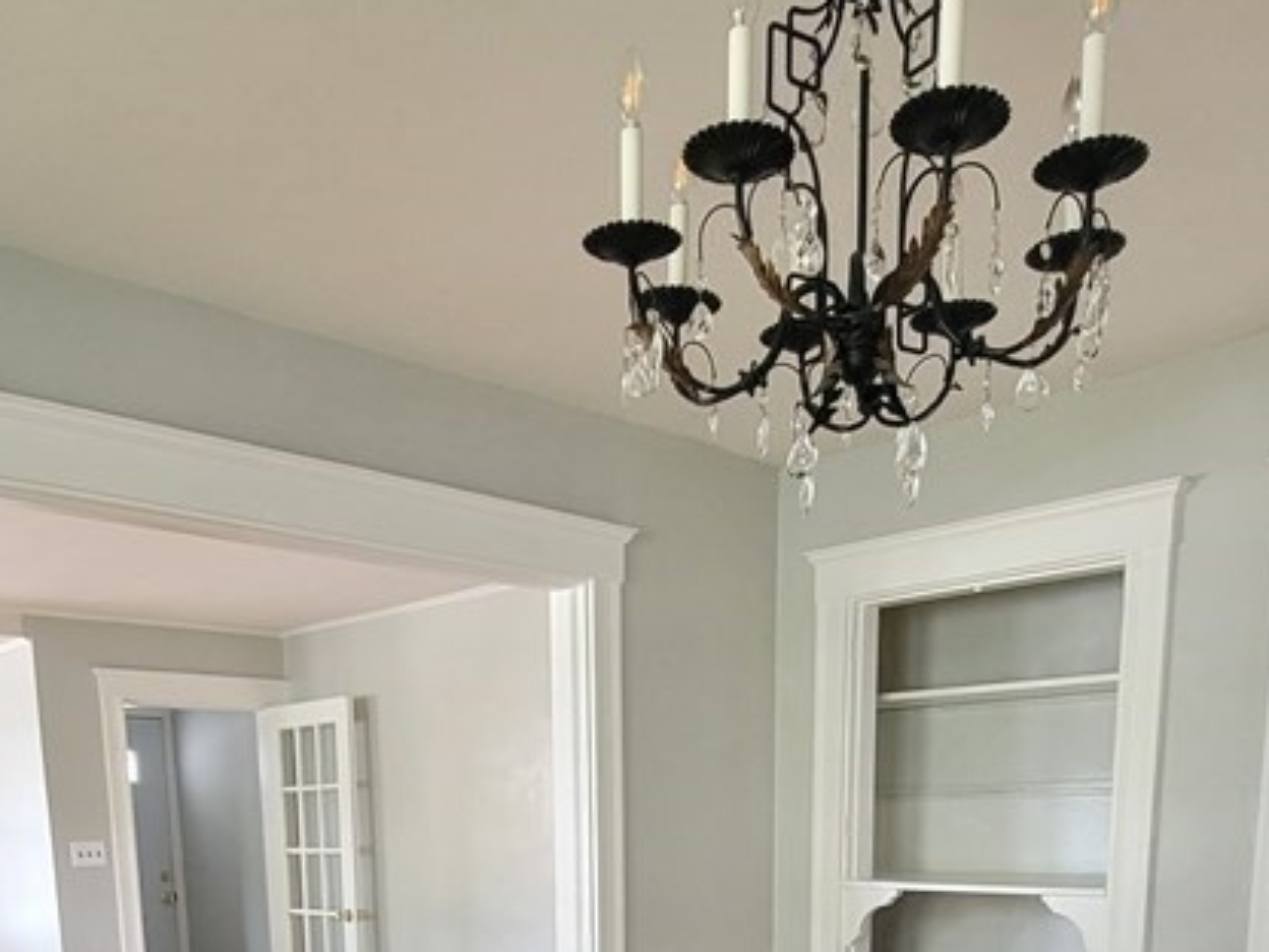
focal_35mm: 32
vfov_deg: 36.9
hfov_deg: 56.8
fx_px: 1173
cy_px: 1056
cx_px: 601
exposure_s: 1/29
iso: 400
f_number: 2.2
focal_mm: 2.2
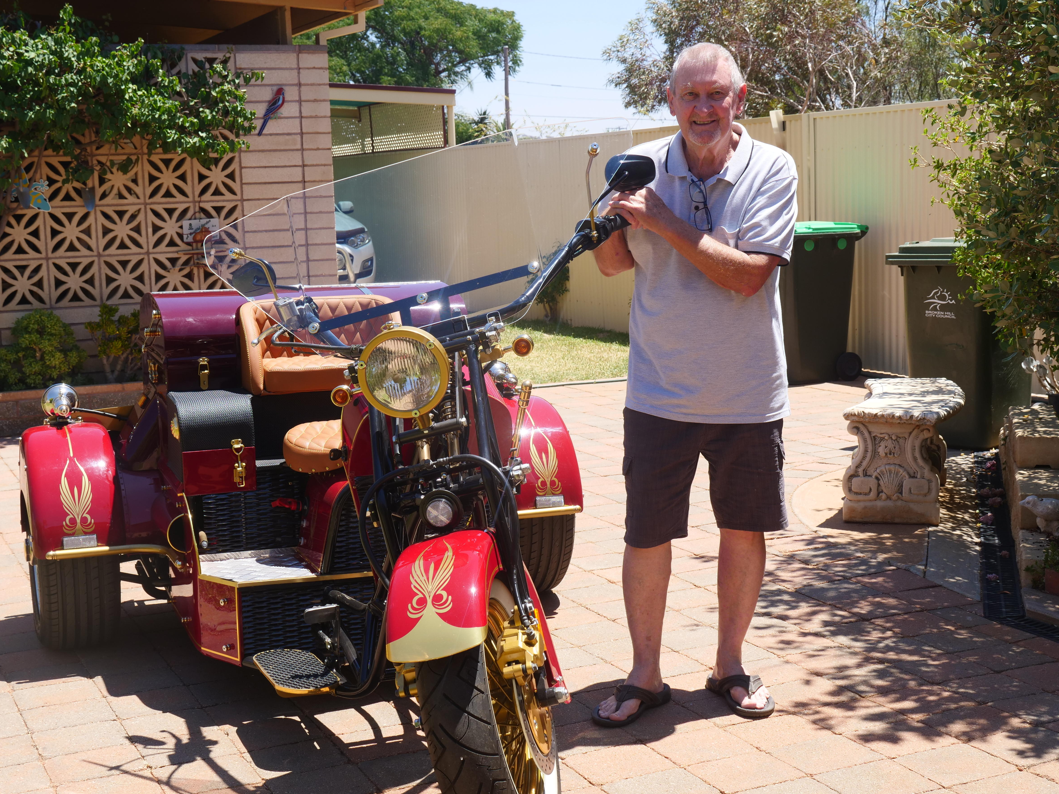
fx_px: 1560
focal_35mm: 51
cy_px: 401
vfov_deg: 28.6
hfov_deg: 37.5
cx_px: 514
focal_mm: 24
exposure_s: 1/500
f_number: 5.6
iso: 200
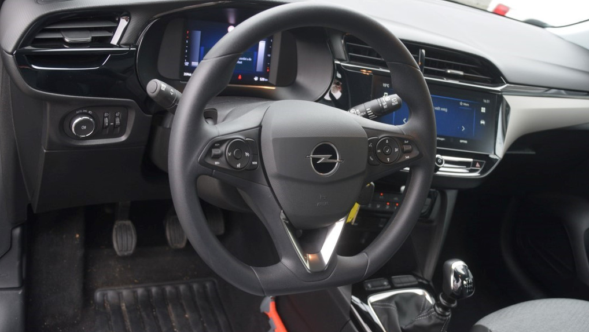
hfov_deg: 51.0
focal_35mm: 40
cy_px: 150
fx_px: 617
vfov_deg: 30.0
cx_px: 294
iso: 400
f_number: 4
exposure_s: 1/60
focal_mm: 25
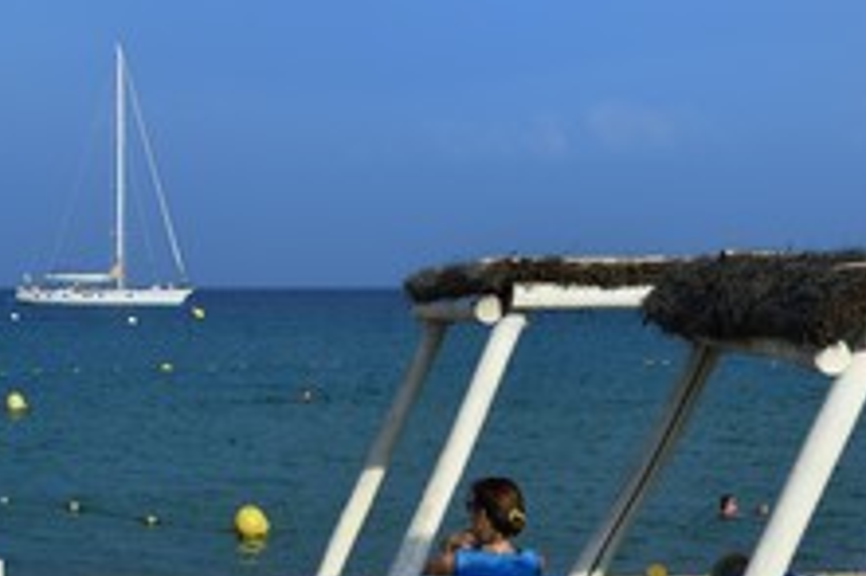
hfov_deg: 15.3
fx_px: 3197
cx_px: 86
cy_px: 451
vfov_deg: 10.3
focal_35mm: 133
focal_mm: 70
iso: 200
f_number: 14
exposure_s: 1/200
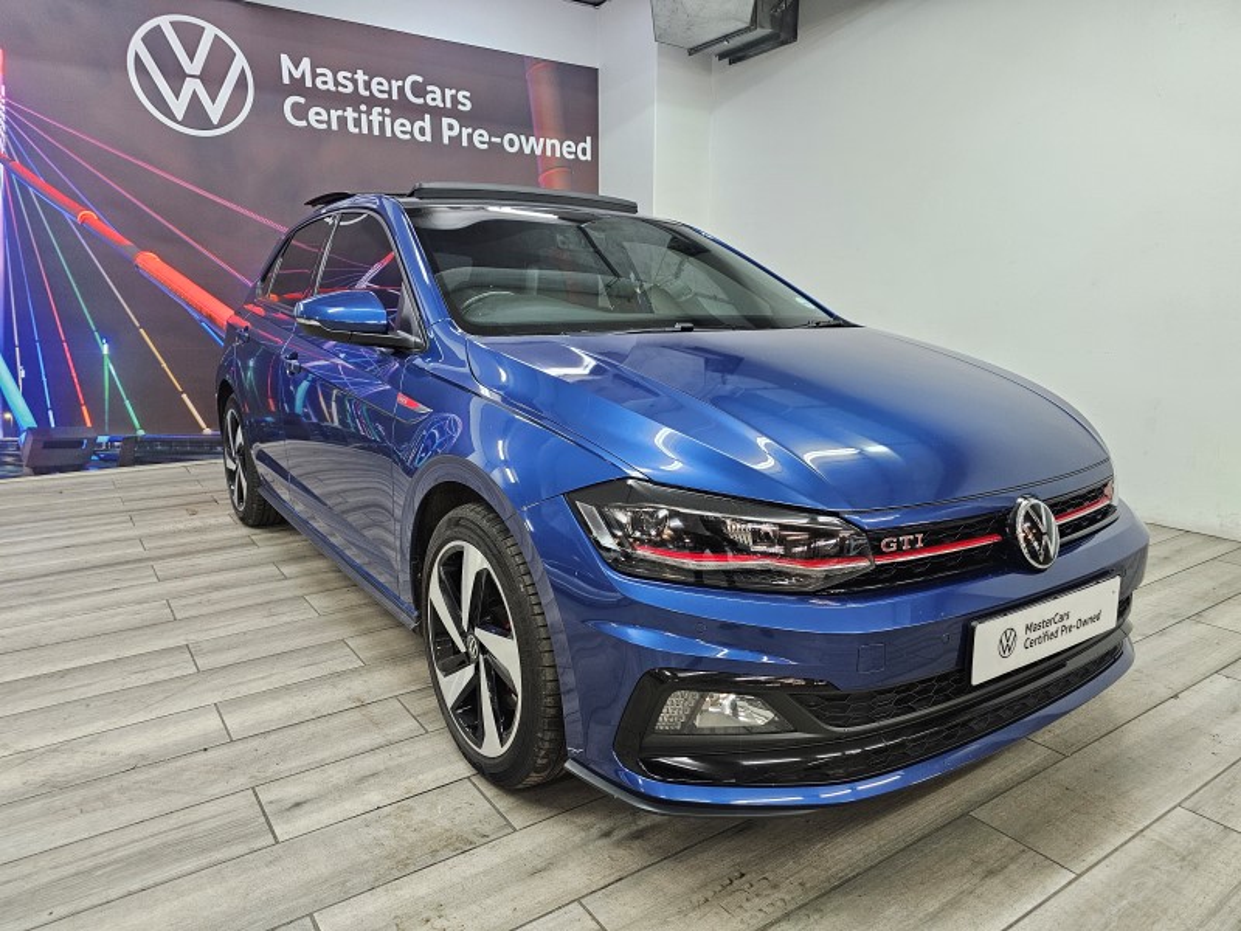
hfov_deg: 73.9
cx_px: 620
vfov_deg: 58.9
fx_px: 825
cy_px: 466
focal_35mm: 23
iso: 640
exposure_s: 1/100
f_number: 1.7
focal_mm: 6.3
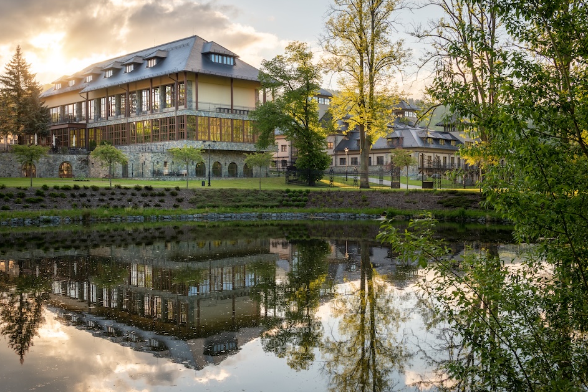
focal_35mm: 38
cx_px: 273
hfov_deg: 50.6
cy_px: 194
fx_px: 621
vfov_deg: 35.1
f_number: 9
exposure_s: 1/250
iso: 64
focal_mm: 35
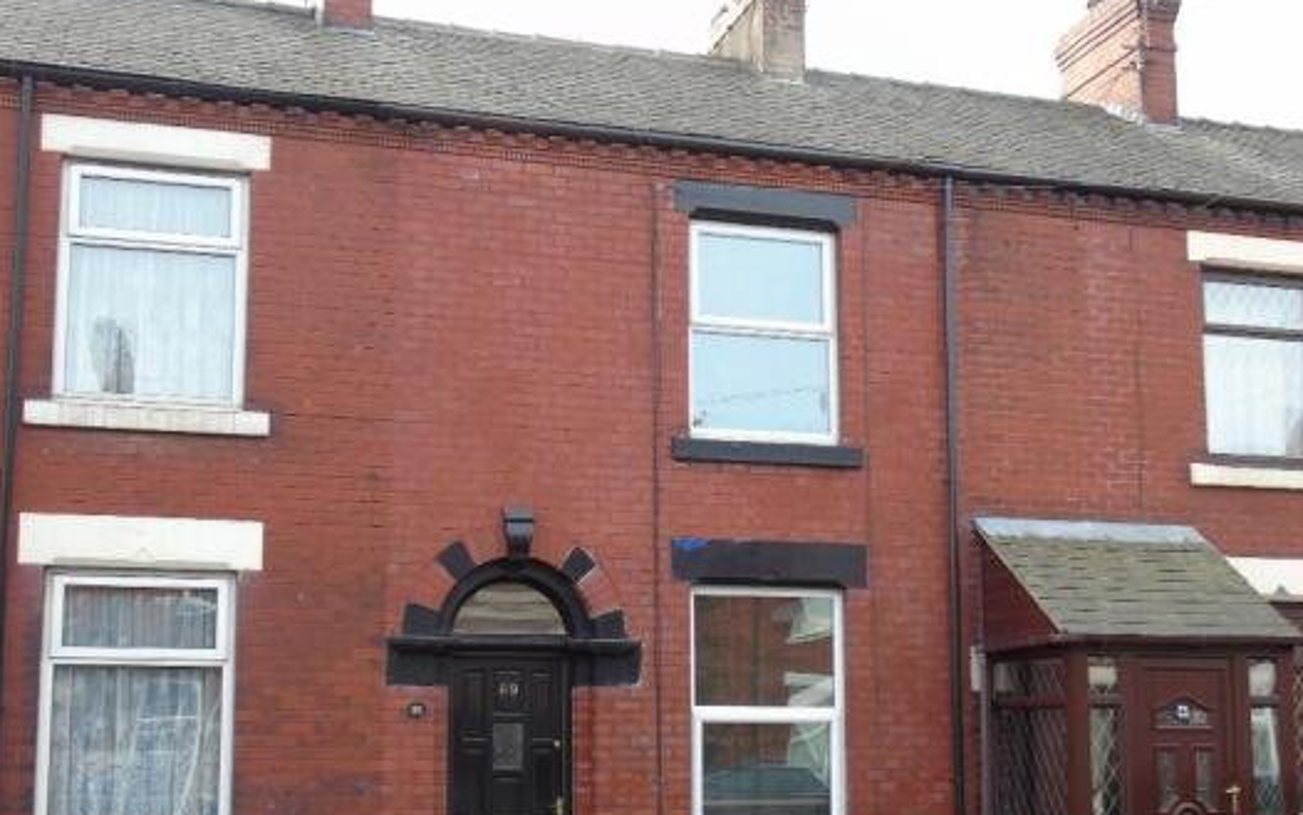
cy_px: 514
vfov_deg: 27.3
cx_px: 640
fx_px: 1669
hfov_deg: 42.6
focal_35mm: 47
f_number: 3.9
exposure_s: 1/60
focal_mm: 7.1
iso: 80
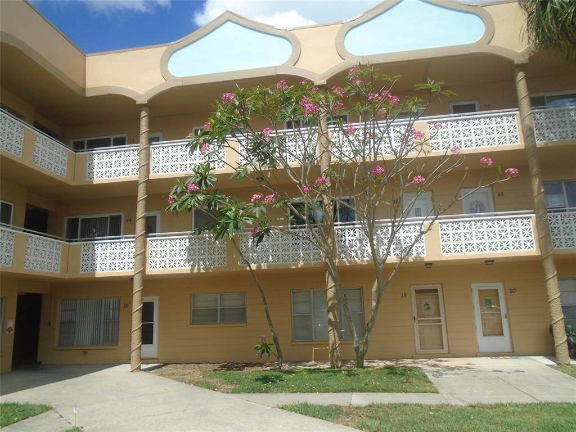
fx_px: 433
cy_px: 216
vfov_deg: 53.1
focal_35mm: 26
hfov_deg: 67.3
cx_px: 288
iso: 100
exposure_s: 1/250
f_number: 8
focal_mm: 4.6
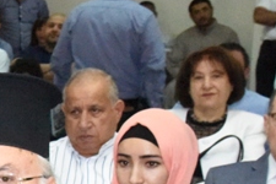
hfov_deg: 10.7
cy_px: 234
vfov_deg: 7.8
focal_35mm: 173
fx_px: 1326
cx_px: -305
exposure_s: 1/200
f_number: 10
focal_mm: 38
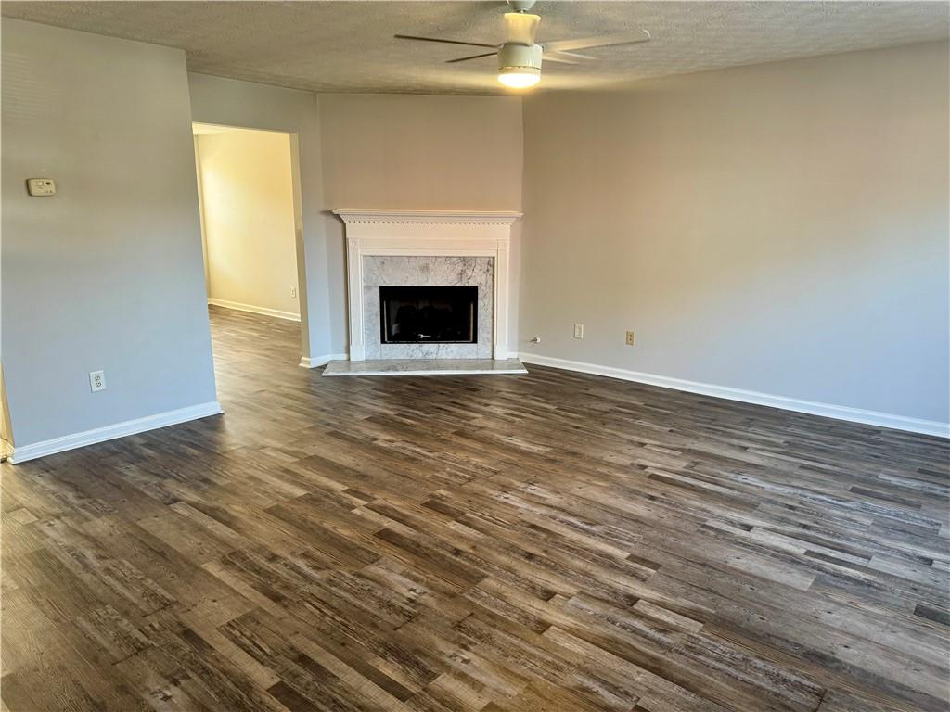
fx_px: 659
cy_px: 356
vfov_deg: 56.8
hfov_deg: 71.6
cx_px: 475
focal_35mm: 24
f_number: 1.78
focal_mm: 6.76
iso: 160
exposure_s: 1/60
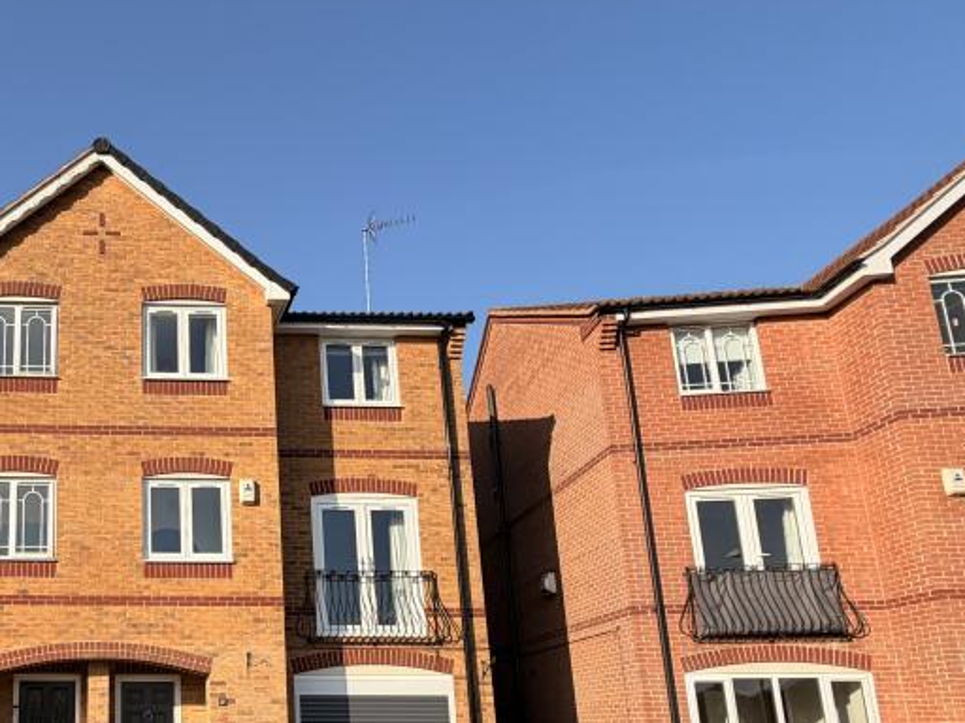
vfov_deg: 47.0
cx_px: 119
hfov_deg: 56.0
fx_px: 781
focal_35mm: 28
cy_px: 582
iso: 32
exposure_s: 1/770
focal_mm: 2.22
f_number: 2.2
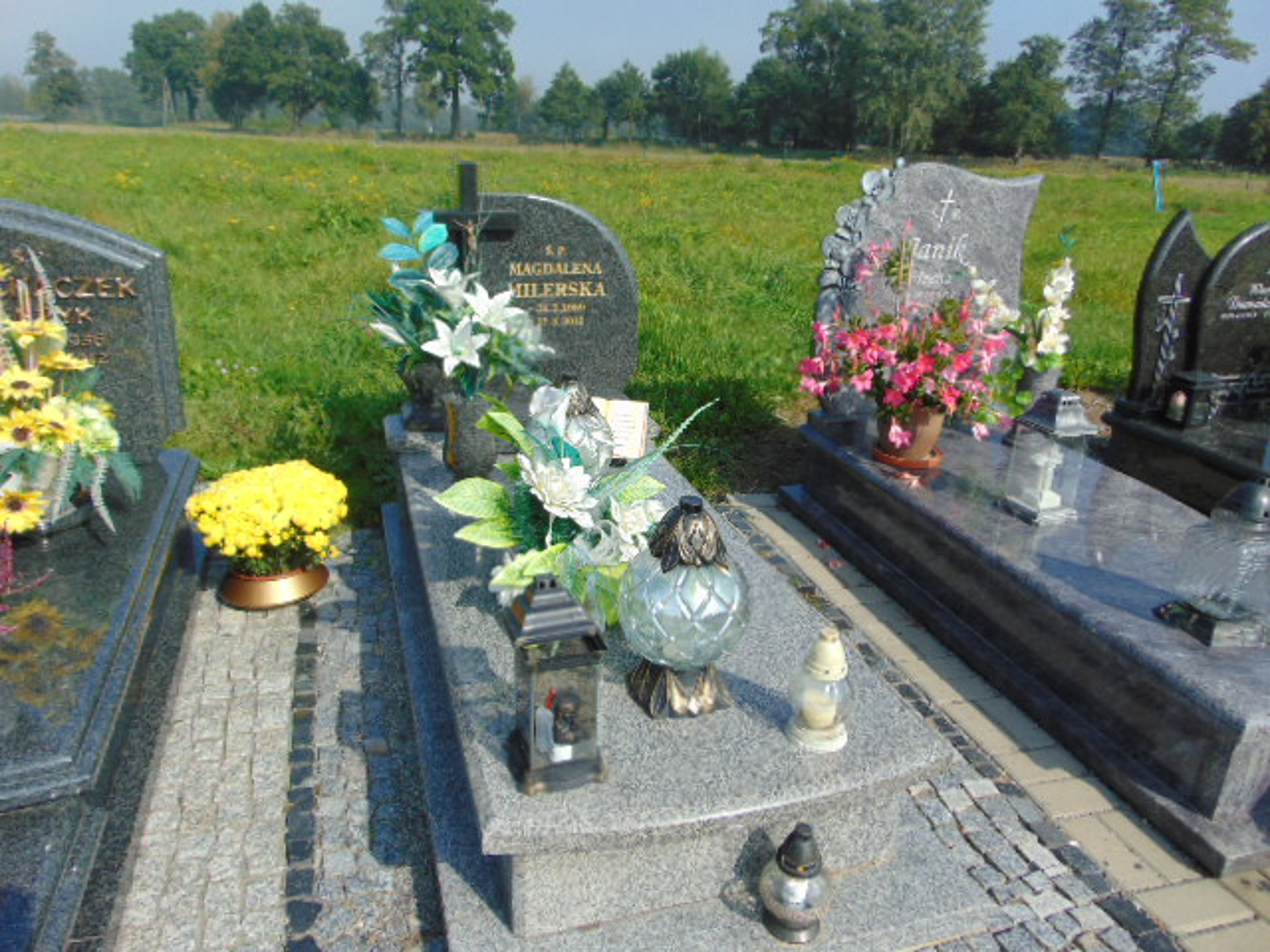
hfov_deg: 69.4
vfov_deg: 54.9
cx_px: 635
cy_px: 476
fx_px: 917
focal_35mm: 25
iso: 80
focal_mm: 4.5
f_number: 7.7
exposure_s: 1/200
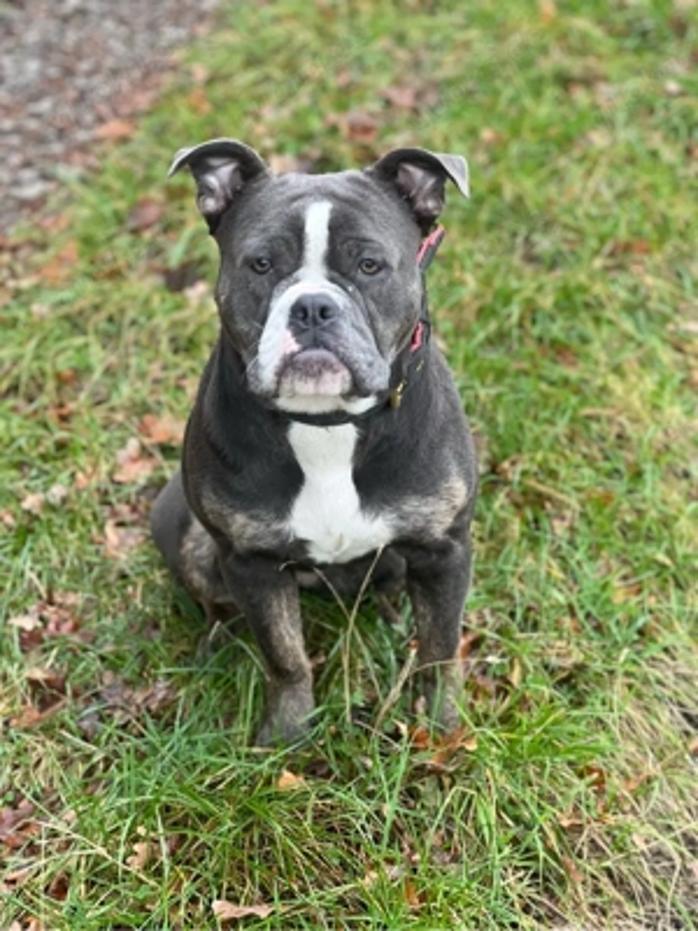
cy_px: 466
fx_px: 2070
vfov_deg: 25.3
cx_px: 349
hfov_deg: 19.1
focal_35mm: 77
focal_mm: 9
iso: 200
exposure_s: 1/121
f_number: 2.8
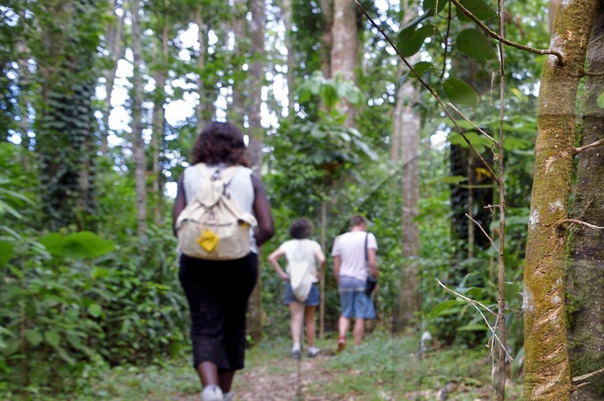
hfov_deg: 34.0
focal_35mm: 55
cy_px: 378
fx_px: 922
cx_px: 560
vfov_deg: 23.7
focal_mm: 29
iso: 800
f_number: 7.1
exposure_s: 1/50
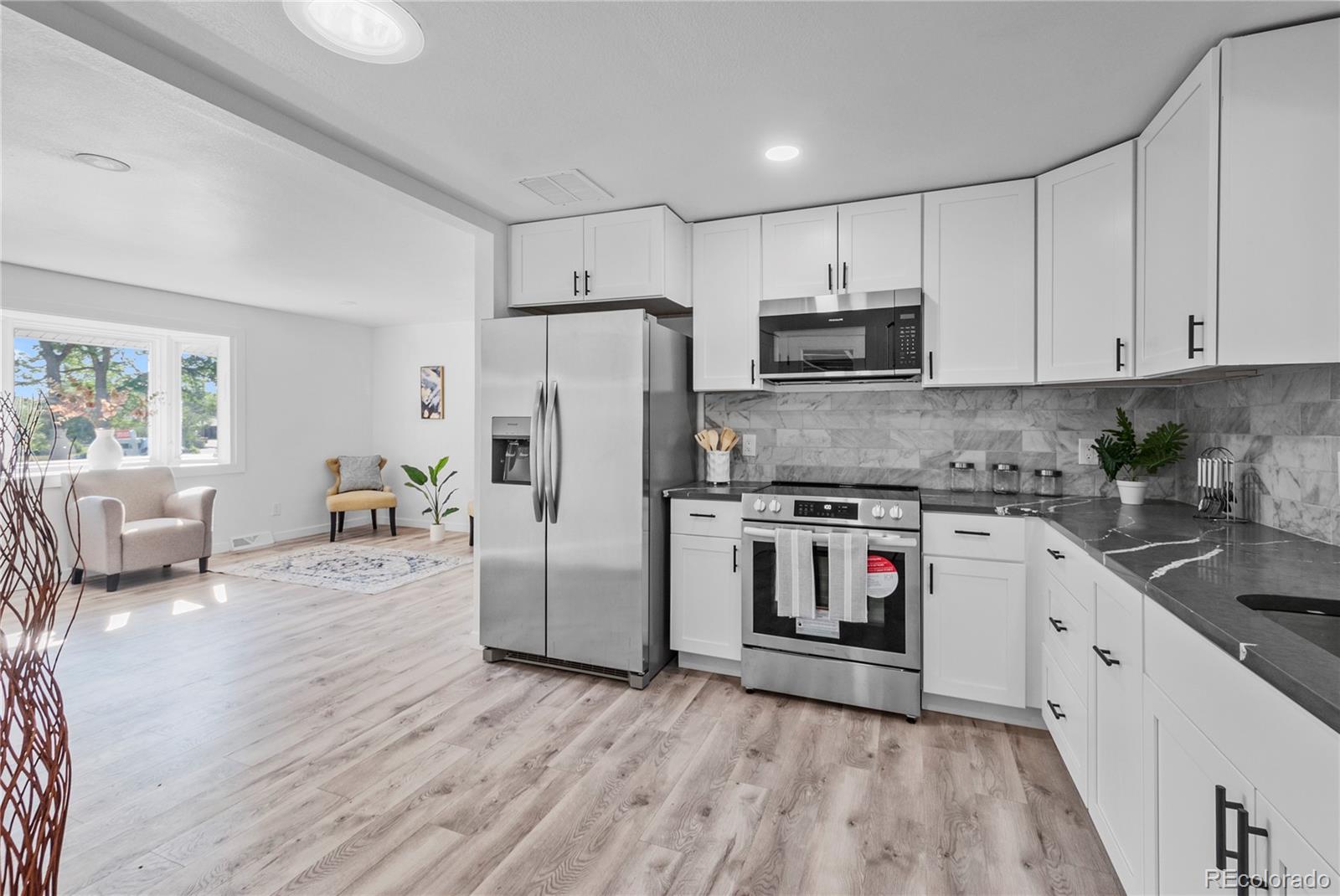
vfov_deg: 77.4
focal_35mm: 15
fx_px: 559
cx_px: 670
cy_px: 448
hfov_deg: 100.3
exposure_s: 1/3
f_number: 8
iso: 200
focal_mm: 10
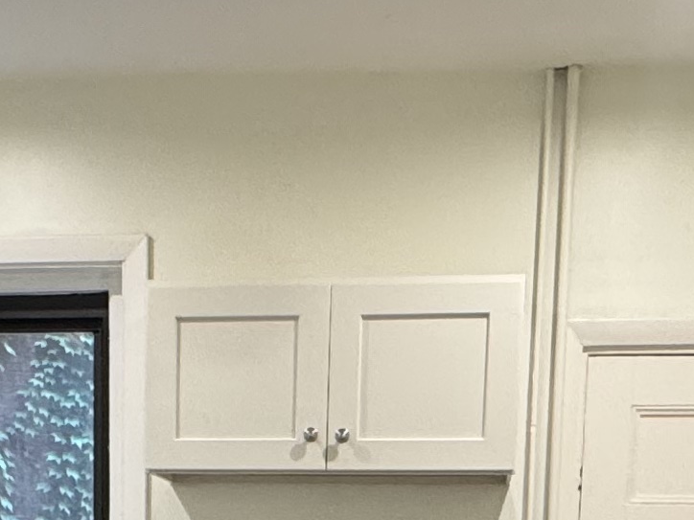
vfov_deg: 16.2
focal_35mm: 78
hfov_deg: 24.9
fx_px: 1564
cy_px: 910
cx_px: 215
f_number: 2.2
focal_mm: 2.22
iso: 250
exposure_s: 1/60
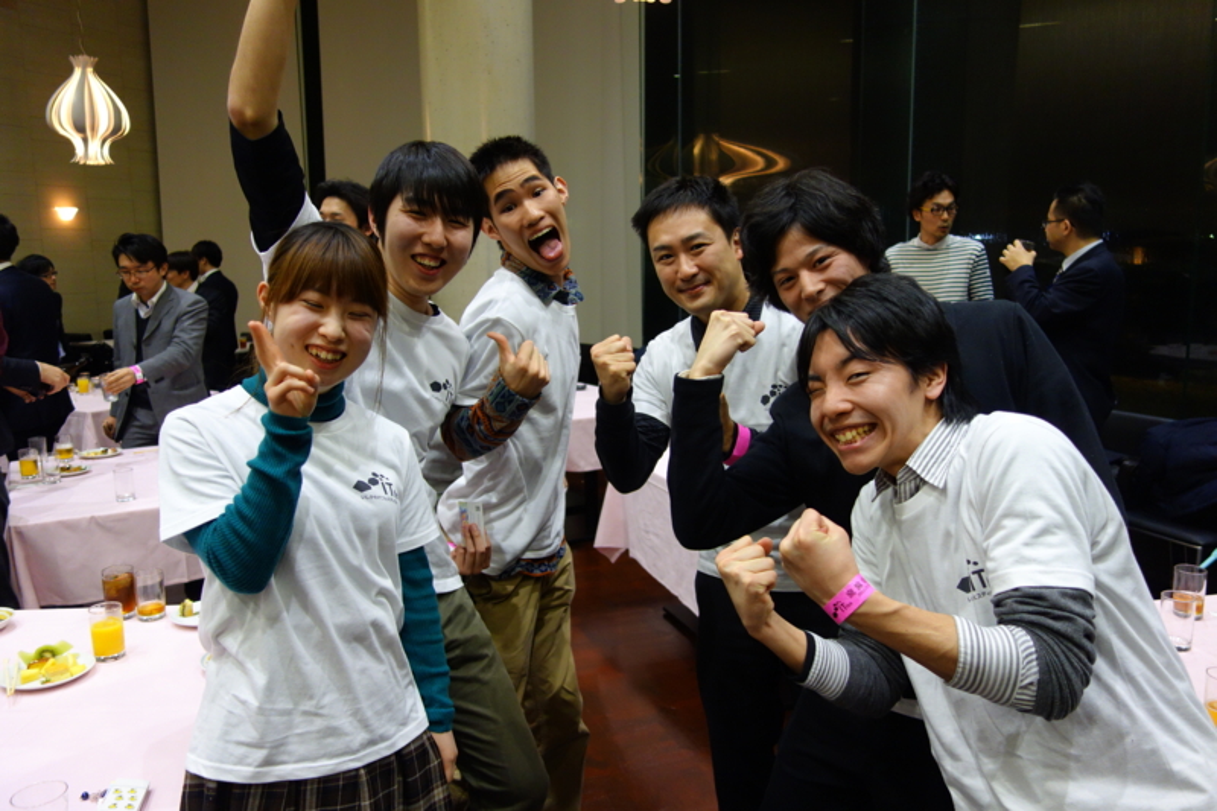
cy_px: 406
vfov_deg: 46.4
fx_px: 946
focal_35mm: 28
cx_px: 608
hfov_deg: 65.5
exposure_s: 1/100
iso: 500
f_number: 1.8
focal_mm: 10.4
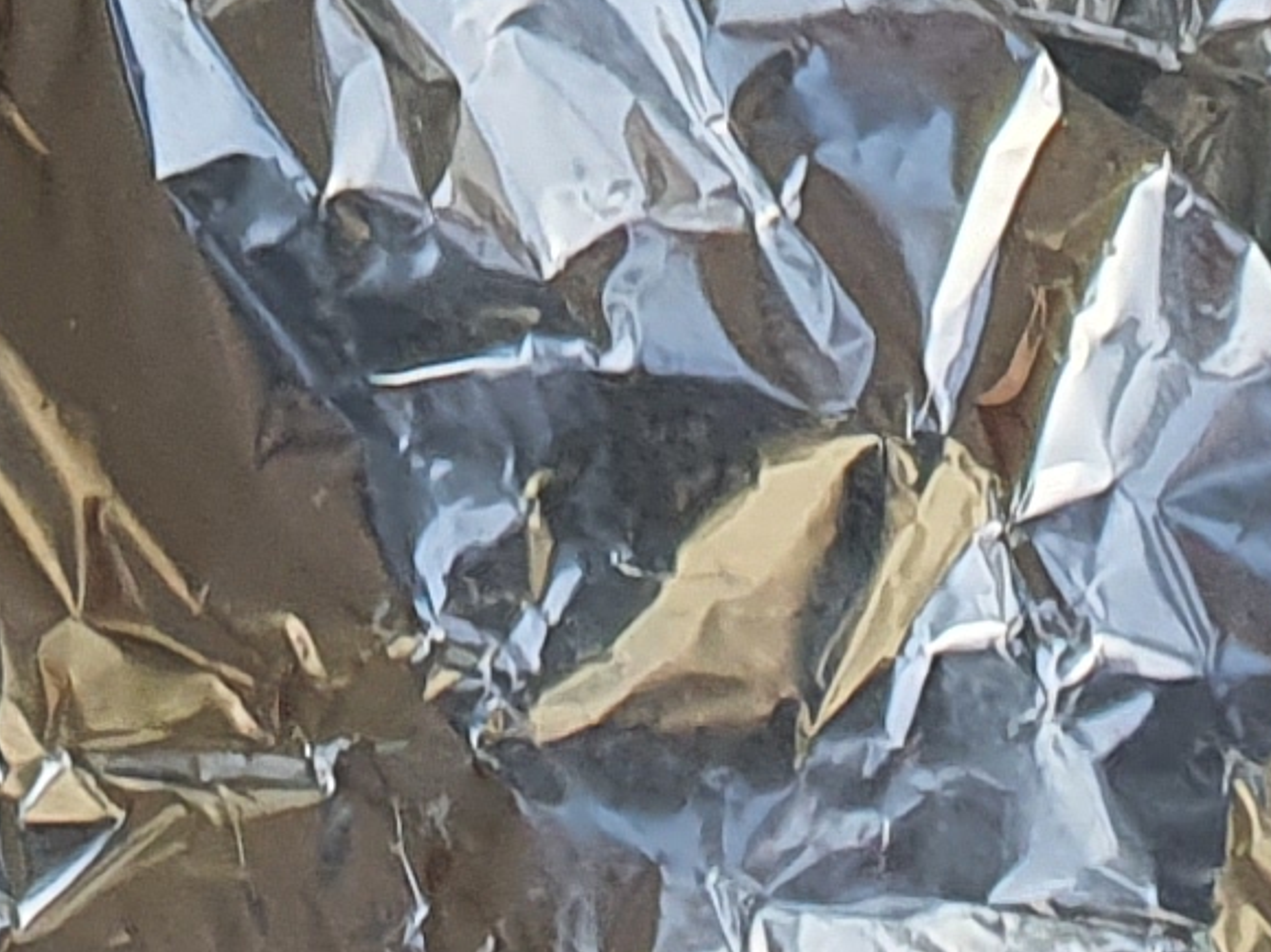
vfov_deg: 7.2
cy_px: -2029
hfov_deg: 10.6
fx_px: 6644
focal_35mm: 181
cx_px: -492
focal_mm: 4.32
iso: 50
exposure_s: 1/139
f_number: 2.4
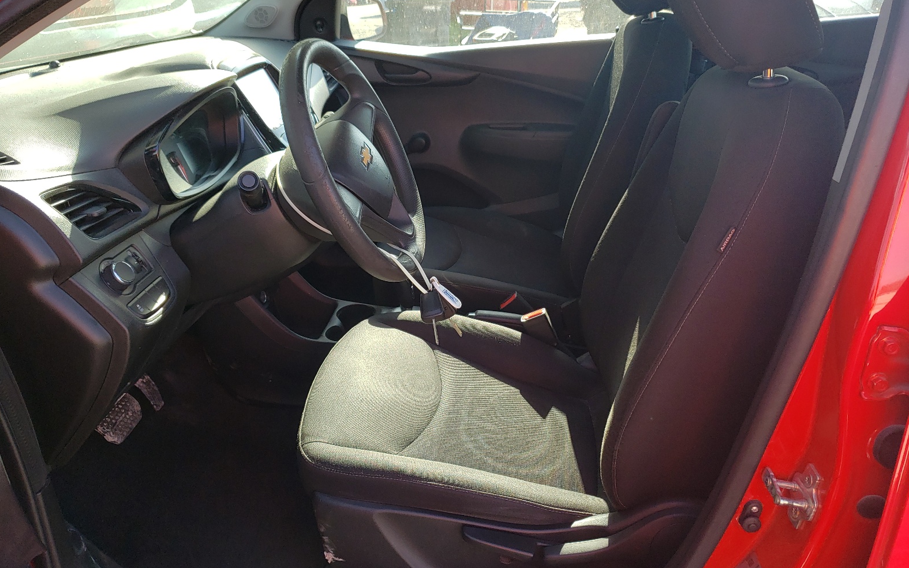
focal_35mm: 28
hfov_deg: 66.5
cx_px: 448
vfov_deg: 44.3
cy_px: 233
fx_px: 694
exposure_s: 1/333
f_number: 1.5
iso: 50
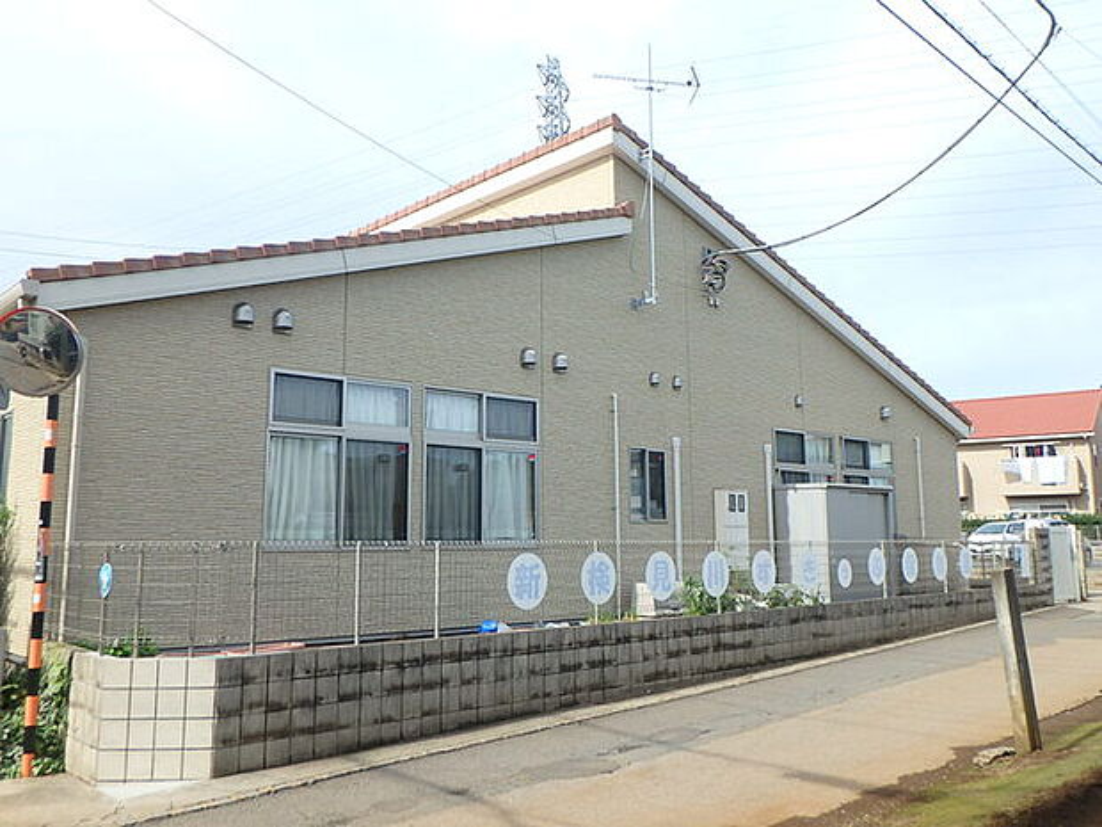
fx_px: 987
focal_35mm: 31
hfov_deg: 58.4
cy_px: 414
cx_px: 551
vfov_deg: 45.4
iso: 125
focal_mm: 5.6
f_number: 4.7
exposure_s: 1/400
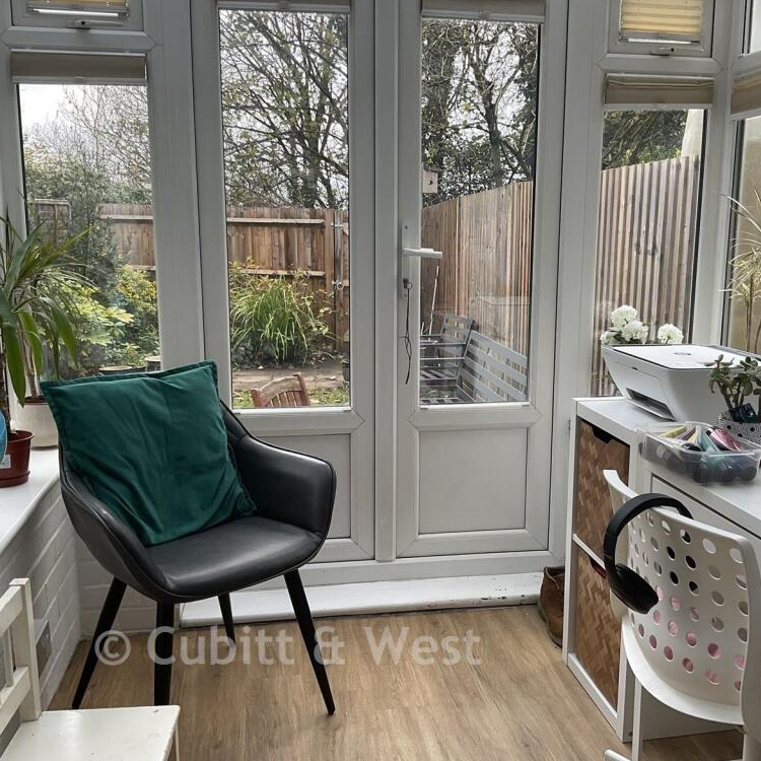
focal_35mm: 35
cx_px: 431
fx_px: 871
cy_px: 379
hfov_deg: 47.1
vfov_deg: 47.2
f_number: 1.8
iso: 32
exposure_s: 1/122
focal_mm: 3
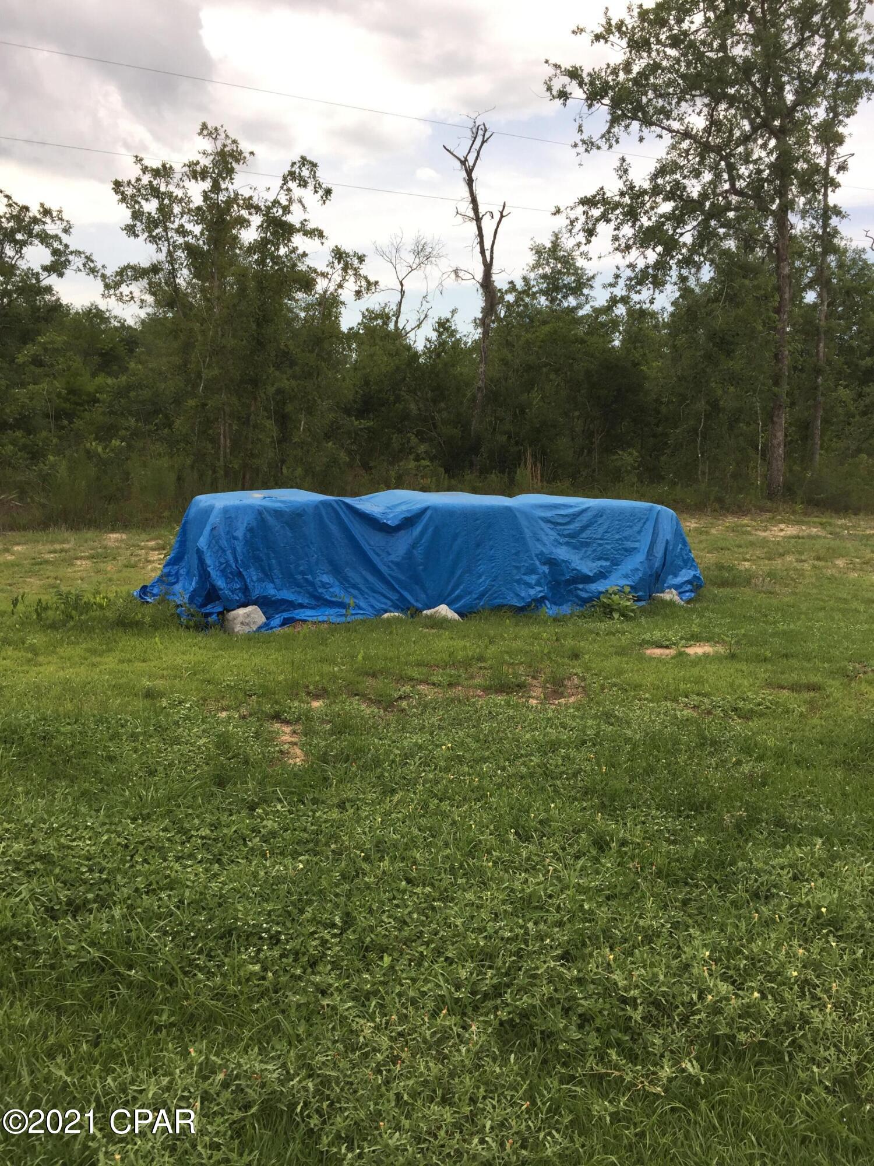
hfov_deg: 48.2
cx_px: 437
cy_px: 583
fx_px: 976
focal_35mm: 29
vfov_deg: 61.7
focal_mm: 4.15
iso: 32
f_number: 2.2
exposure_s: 1/898
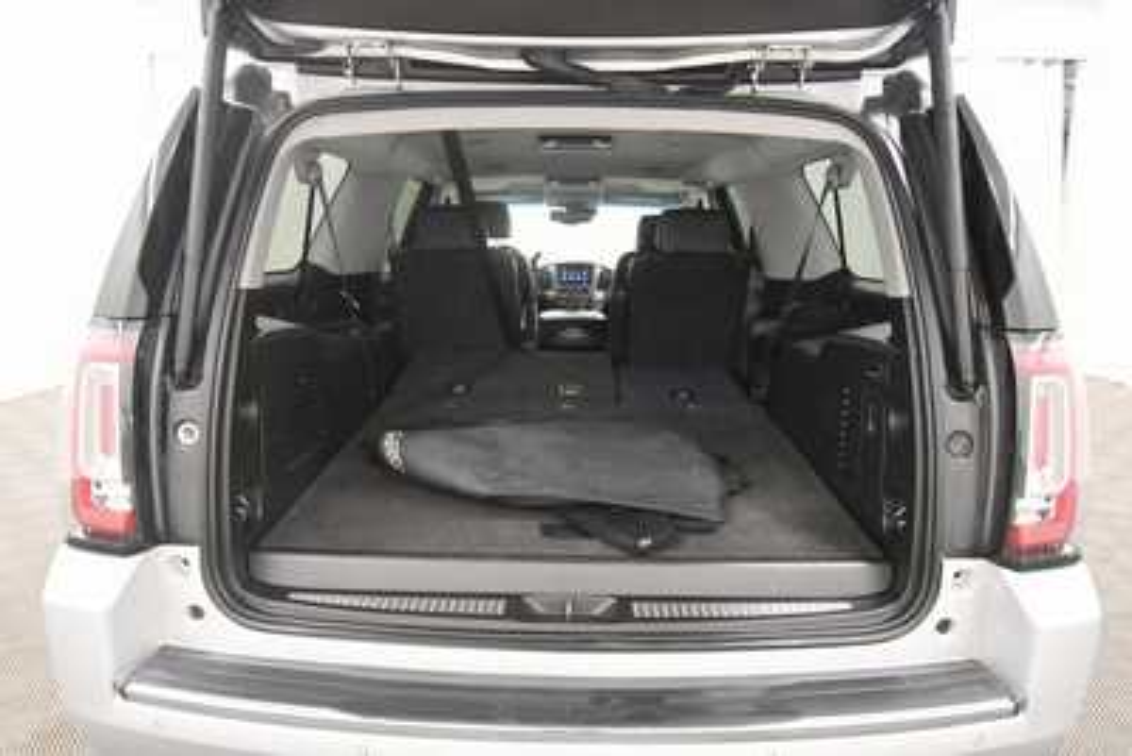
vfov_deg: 51.3
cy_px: 378
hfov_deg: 71.5
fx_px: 786
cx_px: 566
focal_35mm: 25
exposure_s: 1/100
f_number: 5.3
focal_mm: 17
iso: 3200
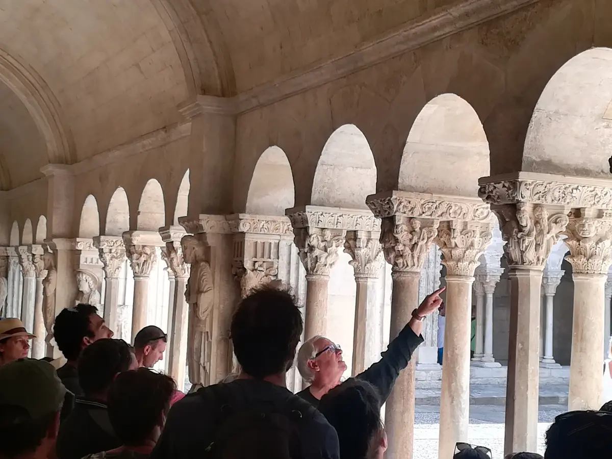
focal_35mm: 65
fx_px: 1149
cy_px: 230
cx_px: 306
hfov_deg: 29.8
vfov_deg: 22.6
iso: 50
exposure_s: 1/227
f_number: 2.2
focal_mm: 3.83
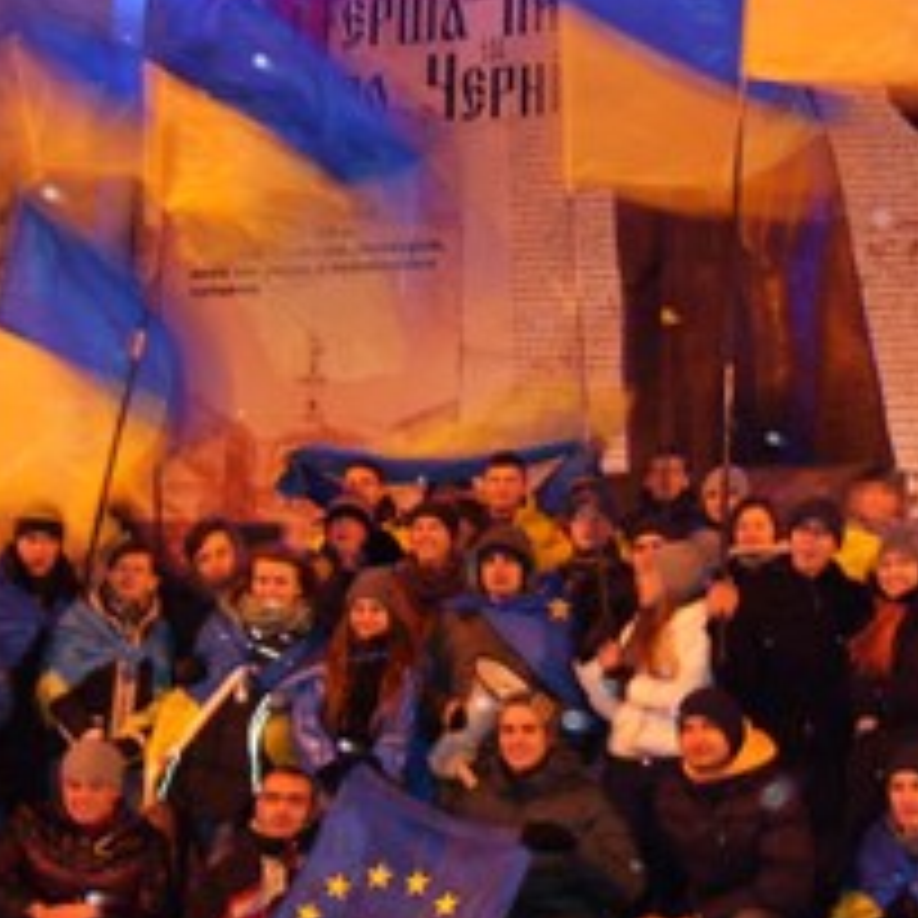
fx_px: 1980
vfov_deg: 26.1
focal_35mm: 66
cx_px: 598
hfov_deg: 26.0
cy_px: 405
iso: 125
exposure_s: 1/2
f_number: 2.7
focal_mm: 5.6
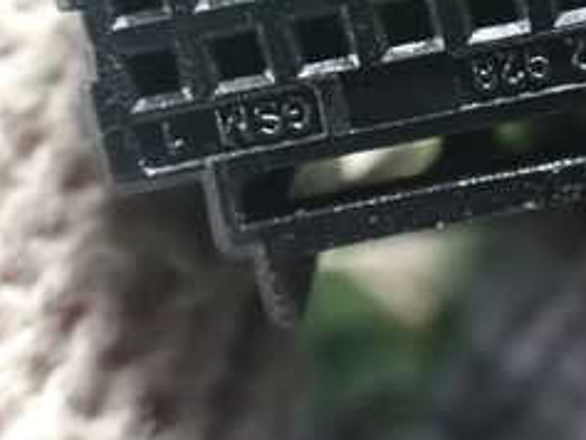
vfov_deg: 18.8
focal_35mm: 76
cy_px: -22
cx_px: 363
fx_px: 1287
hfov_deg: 25.6
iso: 1600
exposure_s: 1/25
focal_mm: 5.4
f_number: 2.3
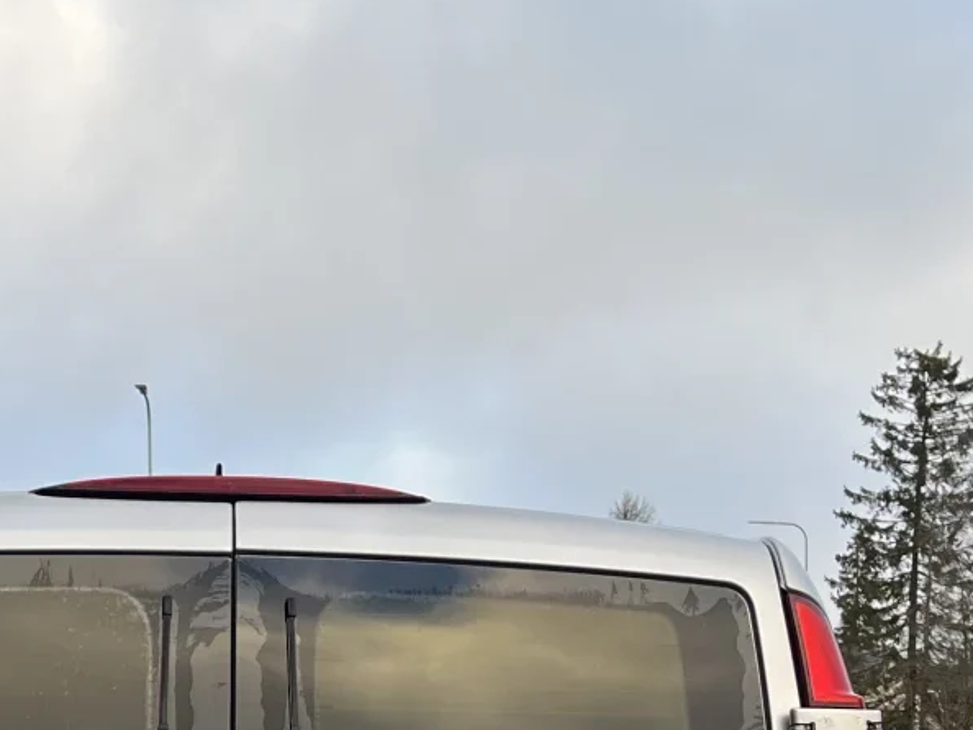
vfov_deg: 16.7
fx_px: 2362
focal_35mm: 84
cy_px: 905
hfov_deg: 22.8
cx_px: 143
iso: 50
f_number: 1.6
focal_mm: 5.1
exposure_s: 1/522
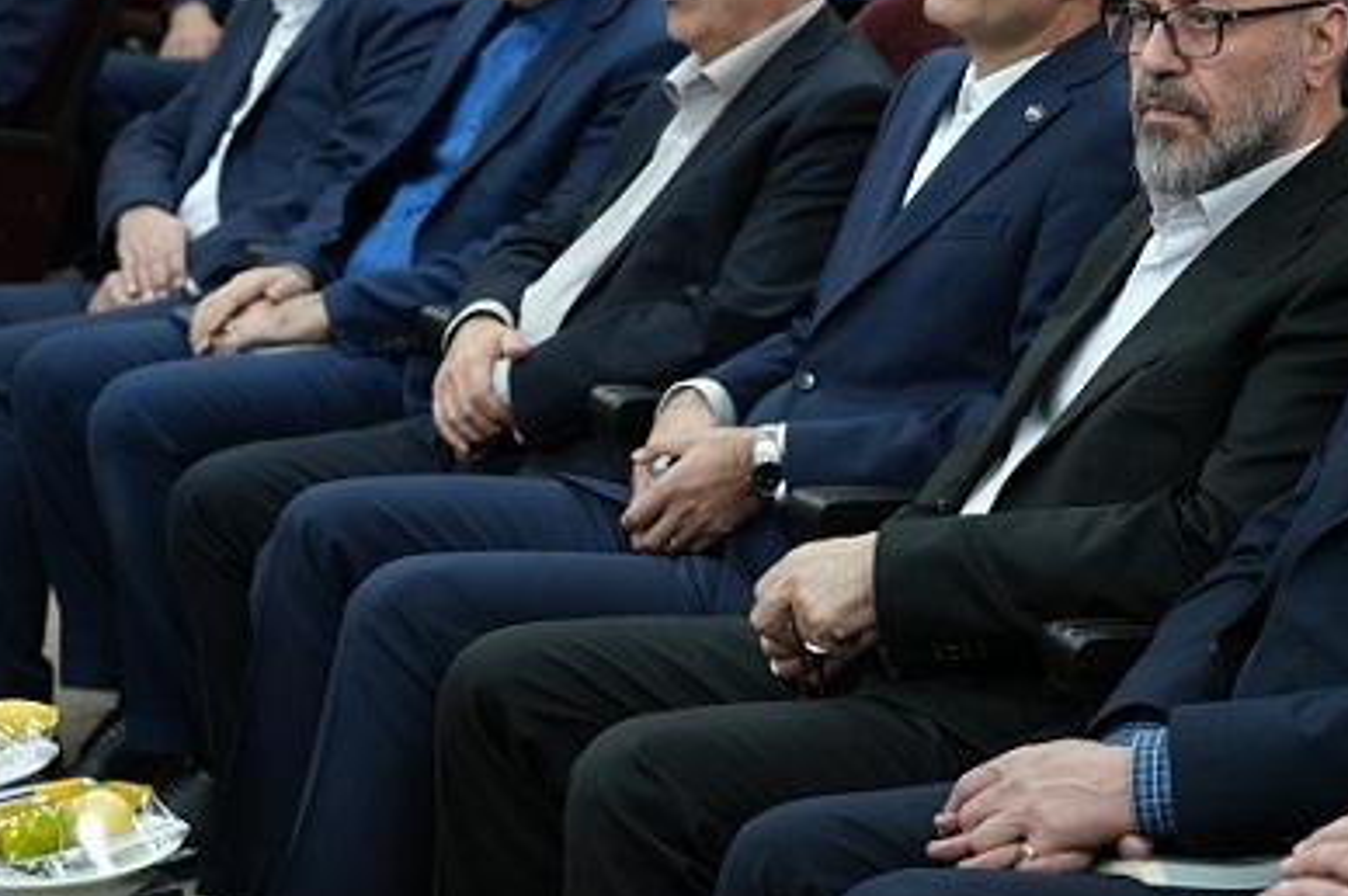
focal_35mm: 110
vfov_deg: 12.4
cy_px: 254
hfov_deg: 18.5
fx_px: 4115
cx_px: 1035
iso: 1600
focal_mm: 61
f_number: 4
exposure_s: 1/100
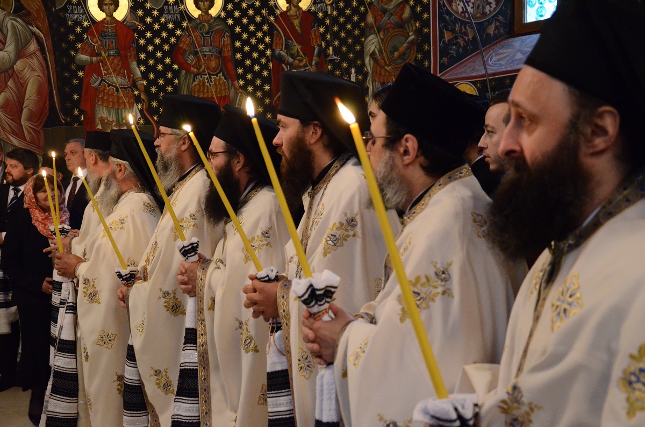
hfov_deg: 37.9
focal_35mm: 52
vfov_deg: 25.6
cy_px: 214
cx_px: 322
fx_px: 938
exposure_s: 1/80
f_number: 4.5
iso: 4000
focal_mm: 35
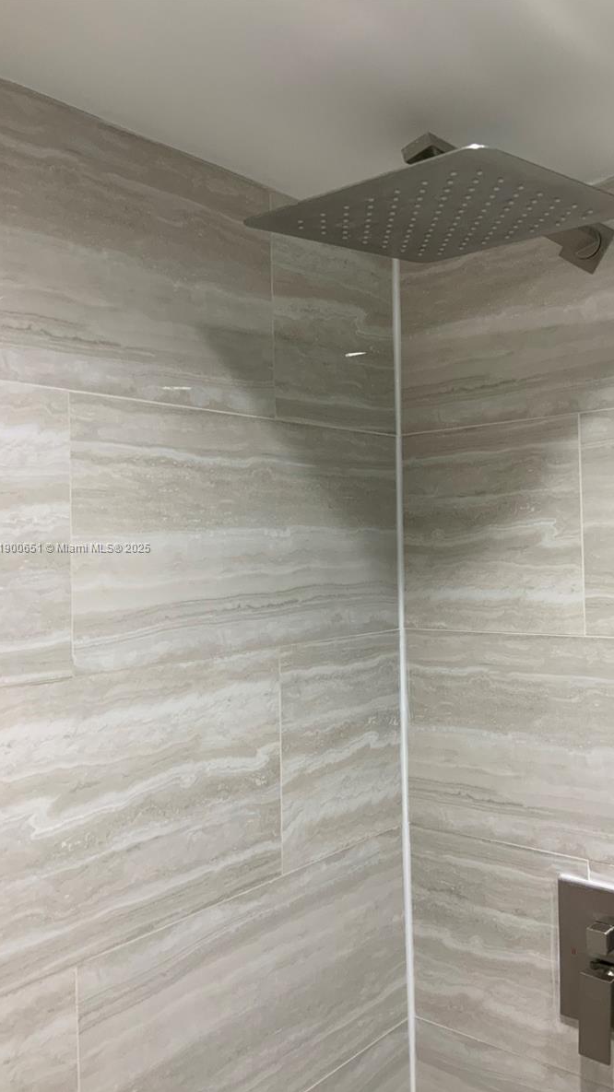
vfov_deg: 61.0
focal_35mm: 32
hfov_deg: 36.4
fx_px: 927
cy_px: 548
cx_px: 396
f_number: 1.8
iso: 64
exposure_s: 1/60
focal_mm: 3
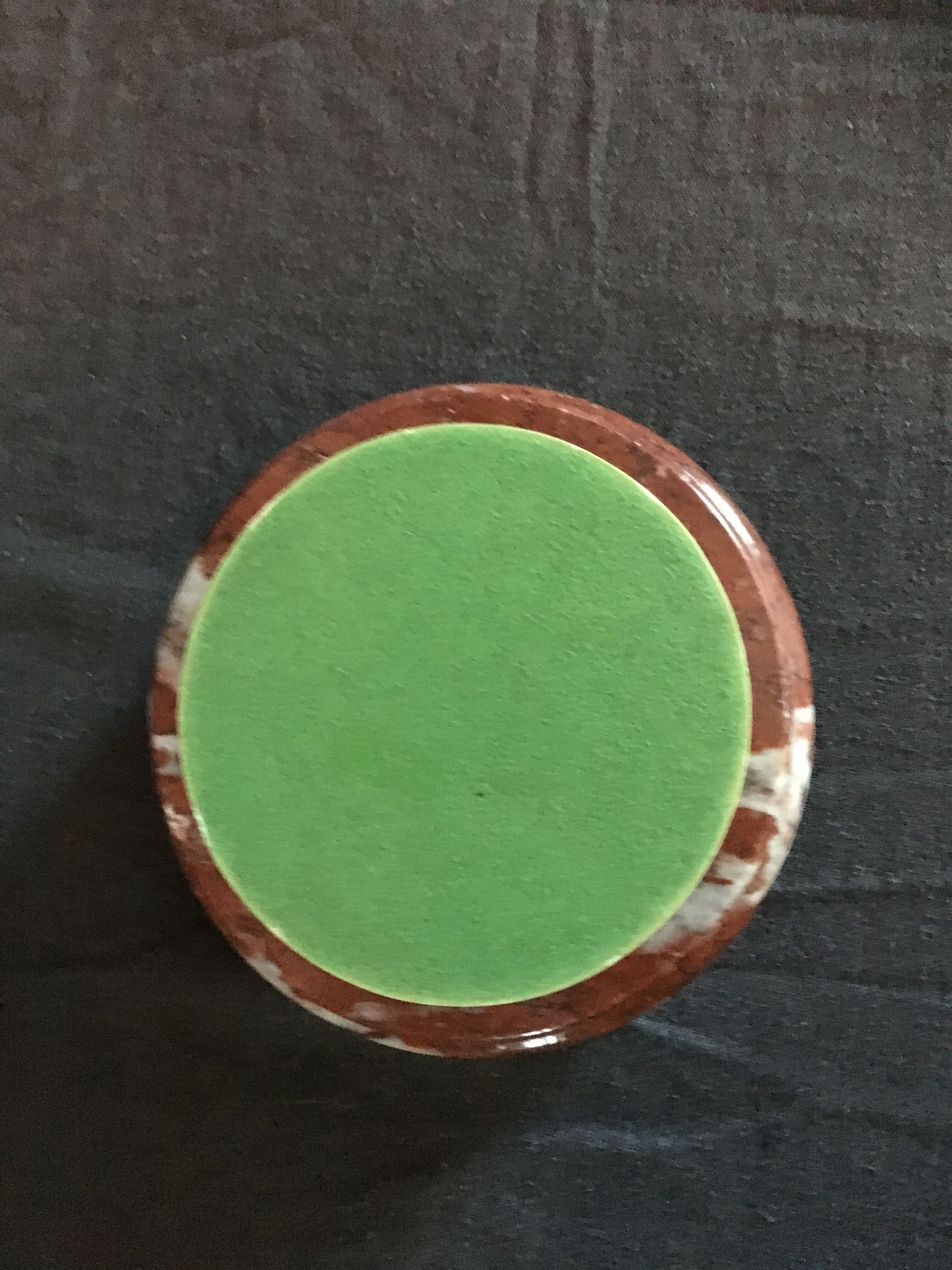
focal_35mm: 29
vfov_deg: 61.7
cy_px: 635
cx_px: 476
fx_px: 1063
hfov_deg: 48.2
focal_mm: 4.15
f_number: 2.2
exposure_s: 1/17
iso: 1250
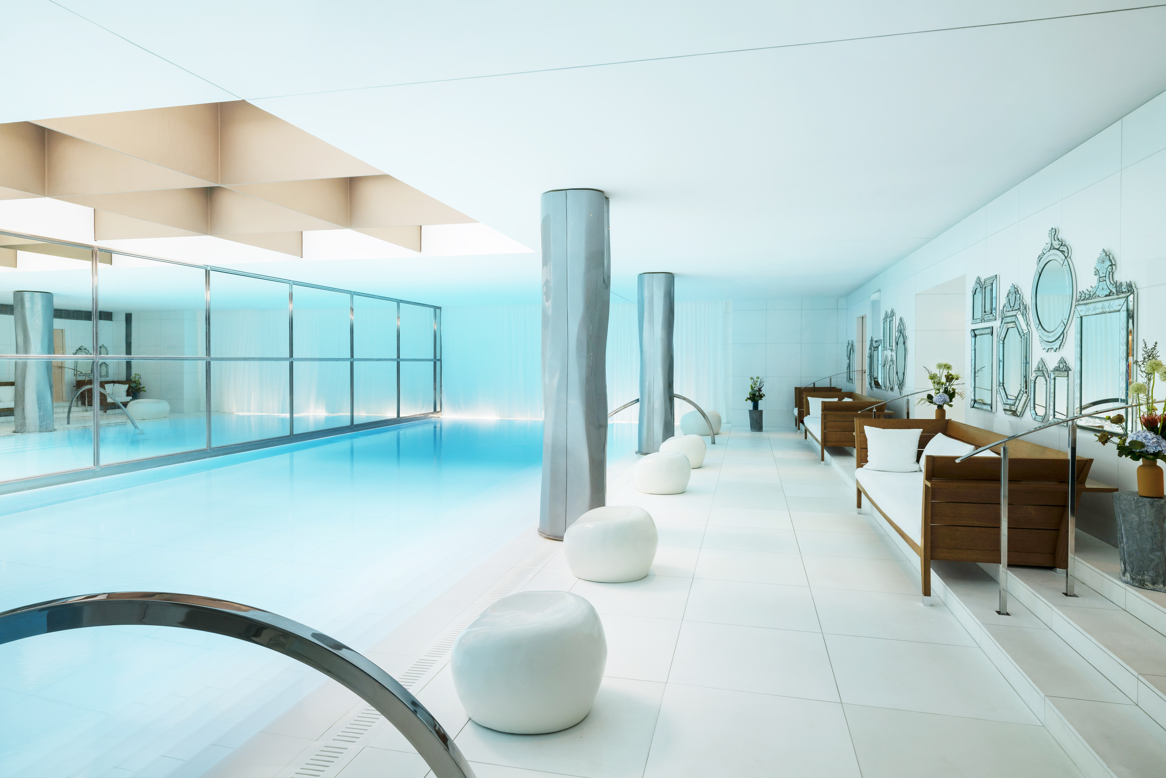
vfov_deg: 62.0
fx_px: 648
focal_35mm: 20
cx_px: 583
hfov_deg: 84.0
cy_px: 389
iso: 200
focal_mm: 20
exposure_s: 1/40
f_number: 11
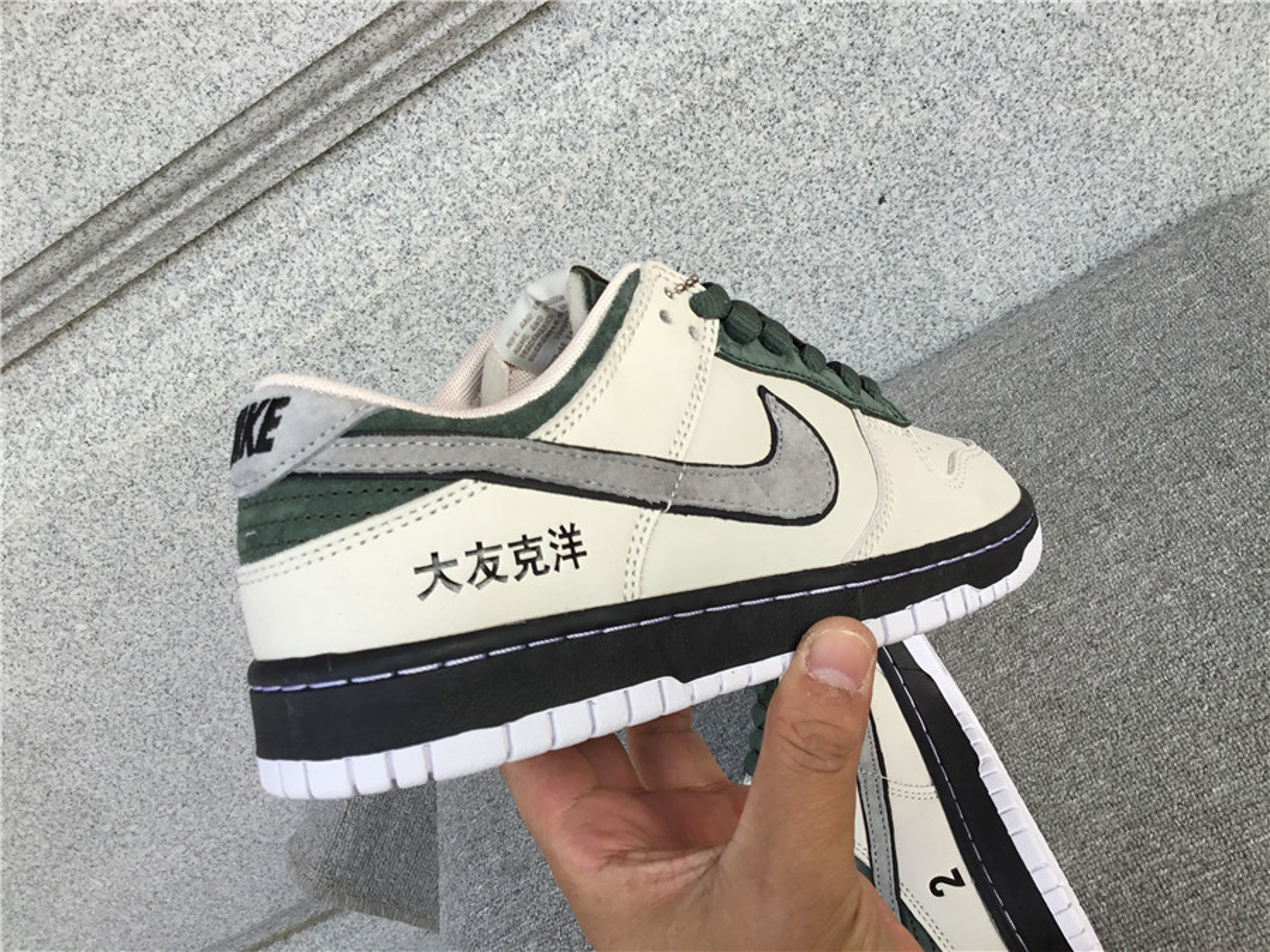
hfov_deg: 58.4
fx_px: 1137
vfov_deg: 45.4
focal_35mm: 31
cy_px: 476
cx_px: 635
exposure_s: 1/433
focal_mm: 3.3
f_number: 2.4
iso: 25
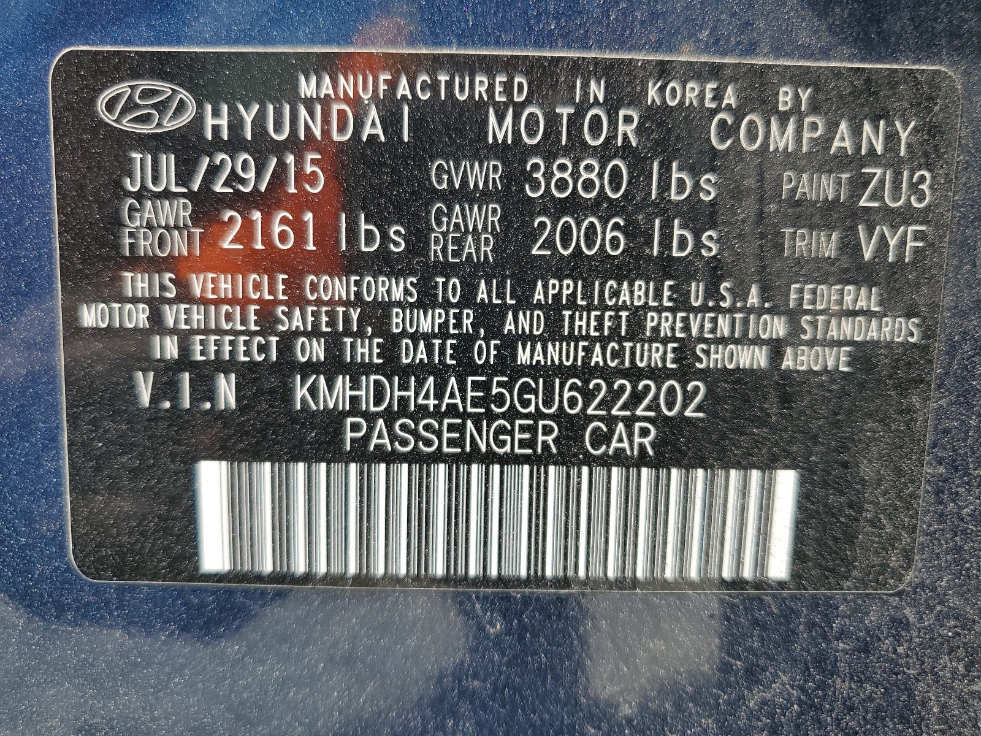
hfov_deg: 67.3
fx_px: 737
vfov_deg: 53.1
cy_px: 368
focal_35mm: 26
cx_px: 490
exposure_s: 1/769
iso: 50
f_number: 1.5
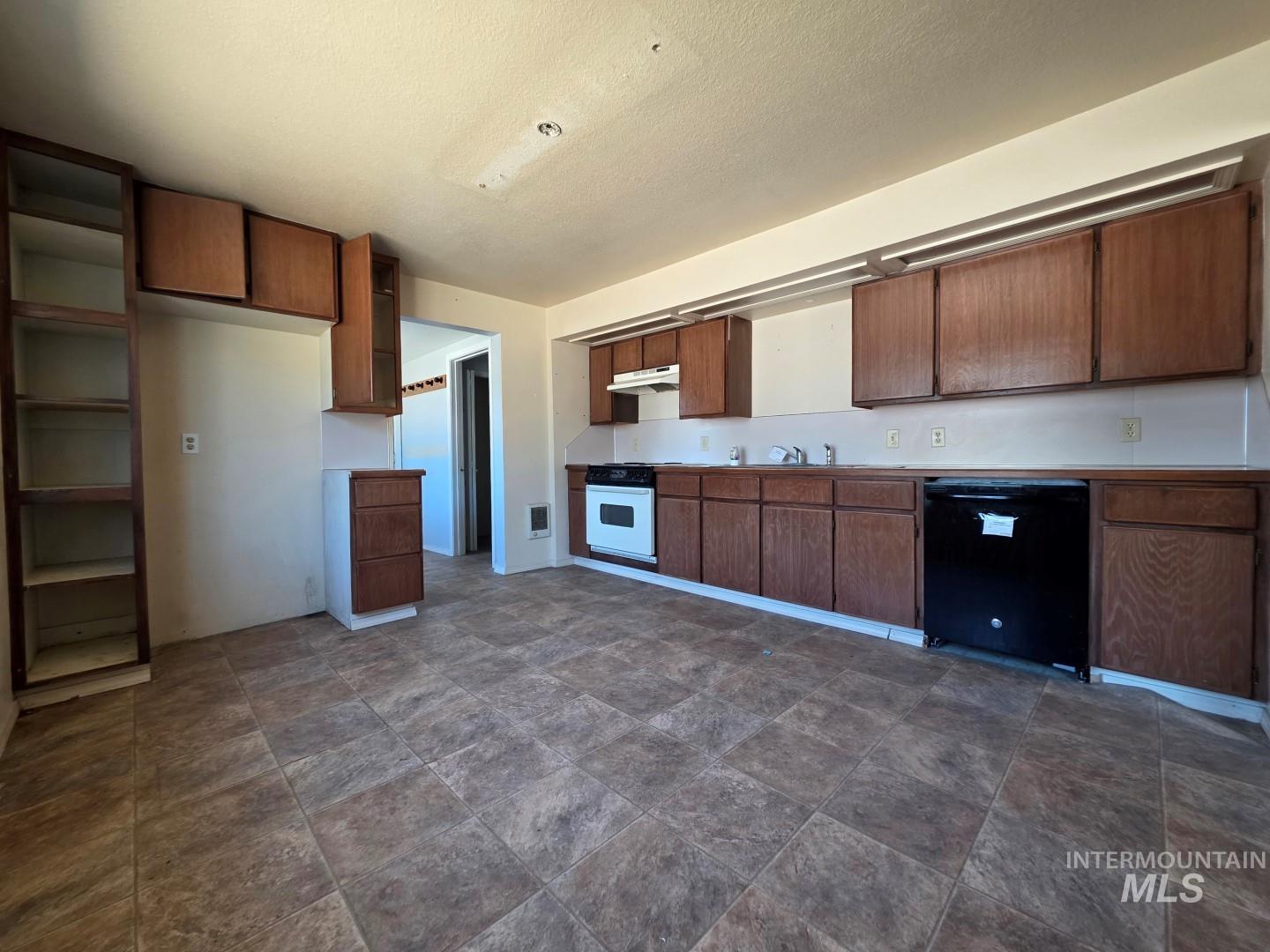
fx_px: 477
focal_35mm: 13
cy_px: 476
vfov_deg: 89.9
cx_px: 635
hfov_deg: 106.2
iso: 160
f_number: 1.9
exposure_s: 1/60
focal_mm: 2.2
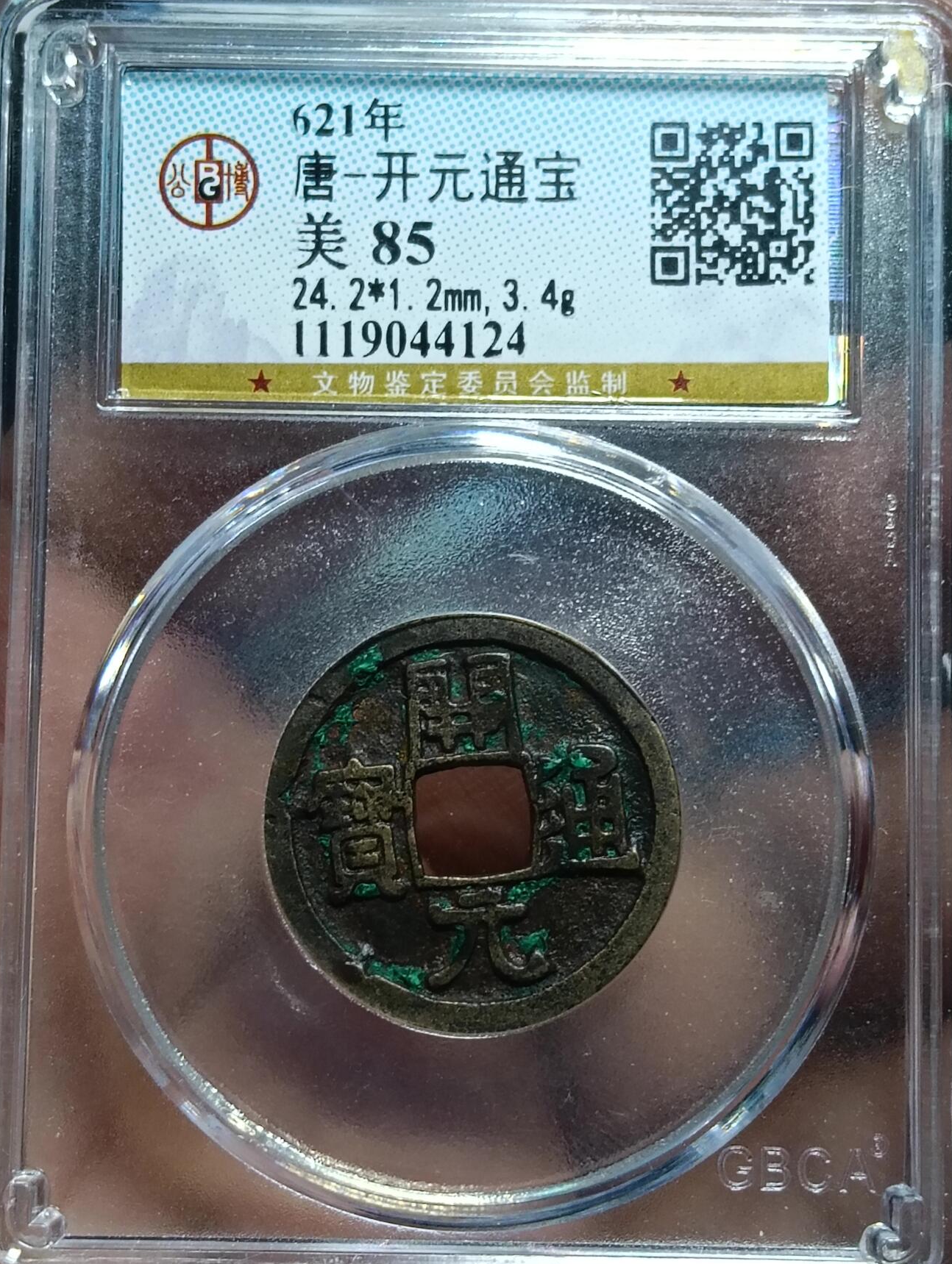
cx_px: 470
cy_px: 657
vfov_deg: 28.9
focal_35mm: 67
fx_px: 2451
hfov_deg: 22.0
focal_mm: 3.98
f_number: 1.8
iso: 250
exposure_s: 1/33.3
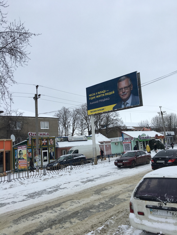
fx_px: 198
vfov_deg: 61.7
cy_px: 118
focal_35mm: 29
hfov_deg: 48.2
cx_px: 88
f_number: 2.2
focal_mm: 4.15
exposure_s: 1/434
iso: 25
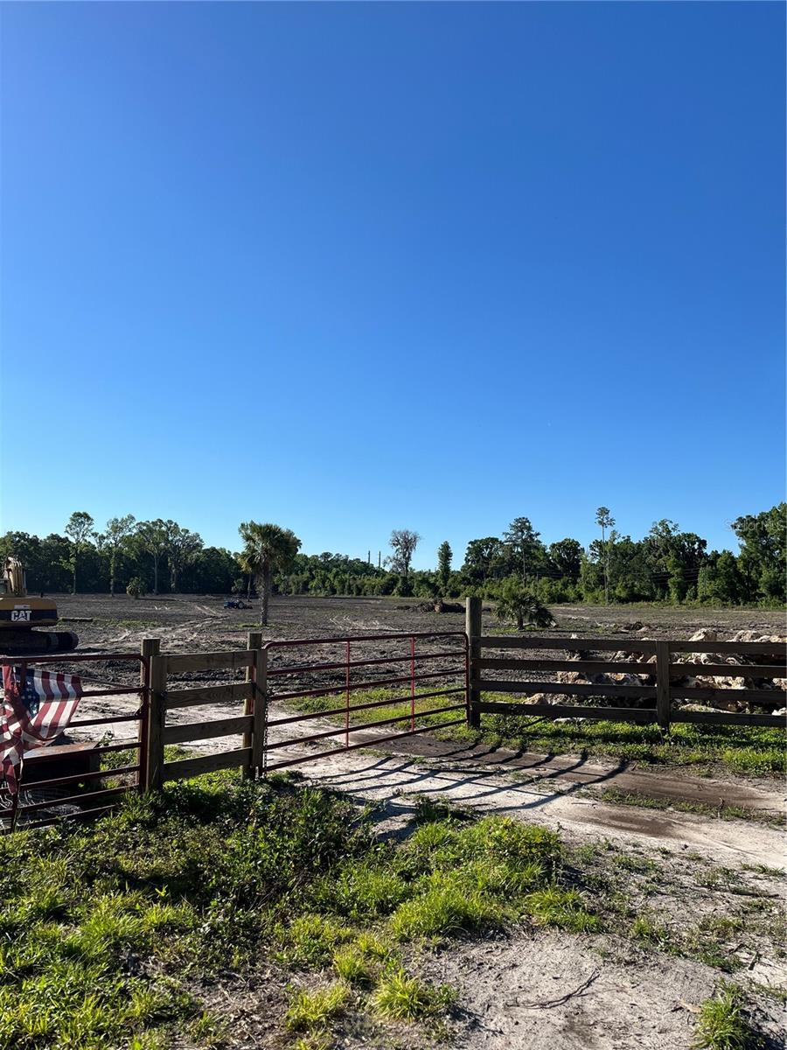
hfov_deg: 53.1
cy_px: 525
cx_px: 394
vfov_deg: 67.3
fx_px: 788
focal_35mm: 26
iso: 50
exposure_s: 1/4149
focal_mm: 5.1
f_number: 1.6
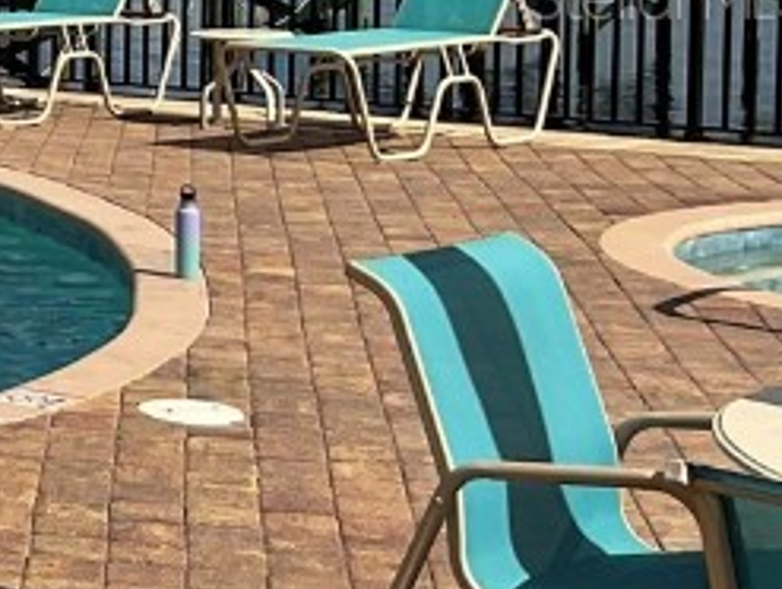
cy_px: -6
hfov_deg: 13.8
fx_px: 2715
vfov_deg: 12.2
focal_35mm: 120
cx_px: -795
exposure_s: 1/3788
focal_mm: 3
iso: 16
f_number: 1.8
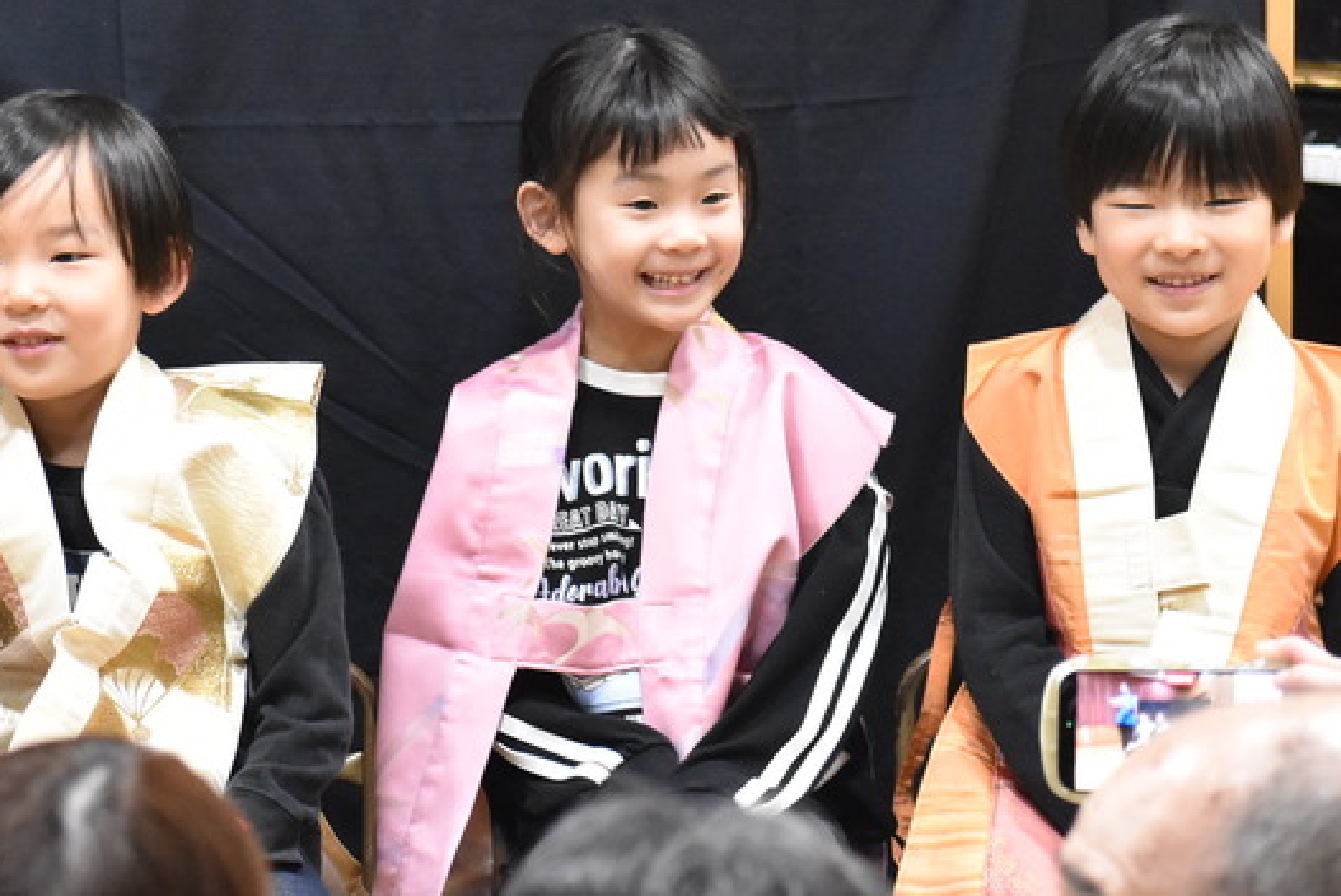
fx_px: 10808
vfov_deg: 4.7
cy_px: 122
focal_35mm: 290
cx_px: 543
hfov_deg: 7.1
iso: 4000
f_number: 4.8
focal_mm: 102
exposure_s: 1/100
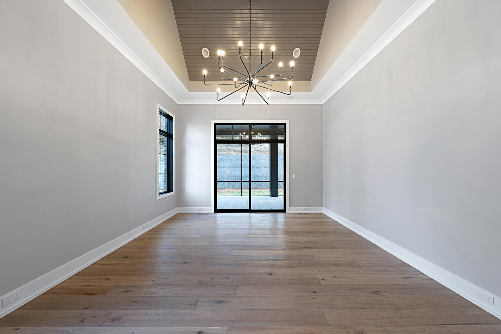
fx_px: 167
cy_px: 167
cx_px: 250
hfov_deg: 112.6
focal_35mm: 12
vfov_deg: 90.0
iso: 640
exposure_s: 1/13
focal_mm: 12
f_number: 7.1
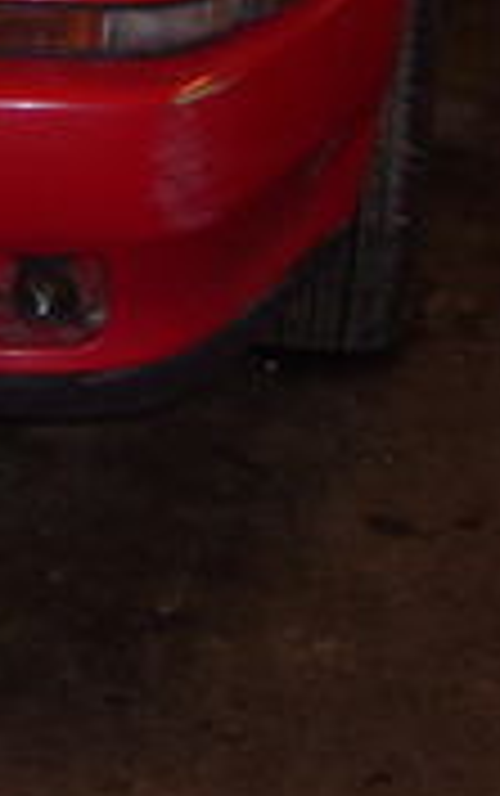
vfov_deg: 15.1
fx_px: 2914
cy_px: -148
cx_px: -293
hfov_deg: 9.5
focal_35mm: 134
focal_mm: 5.8
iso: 50
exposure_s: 1/30
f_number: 2.8
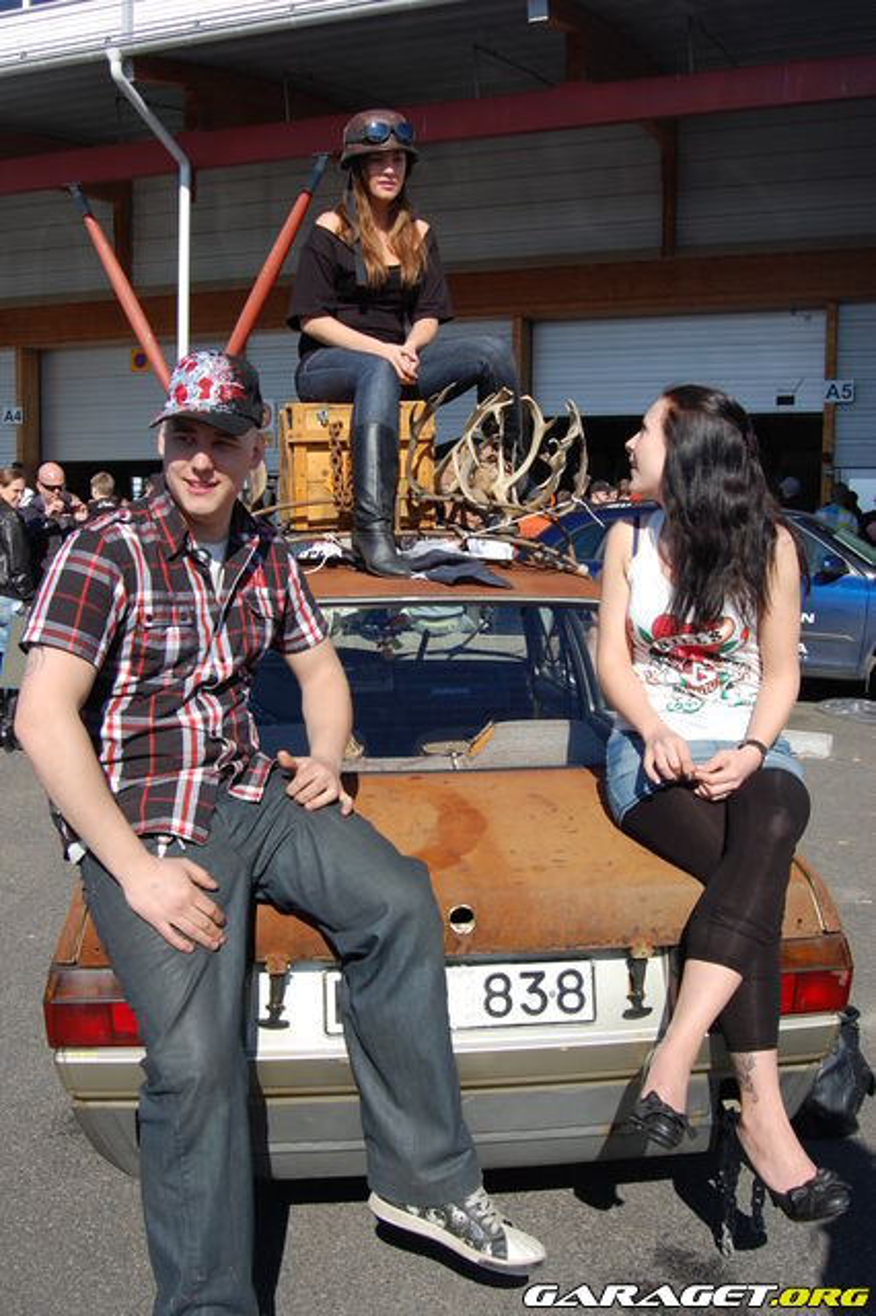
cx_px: 438
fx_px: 1261
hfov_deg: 38.3
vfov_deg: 55.1
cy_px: 658
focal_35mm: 34
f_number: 9
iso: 200
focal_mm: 23
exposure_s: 1/320
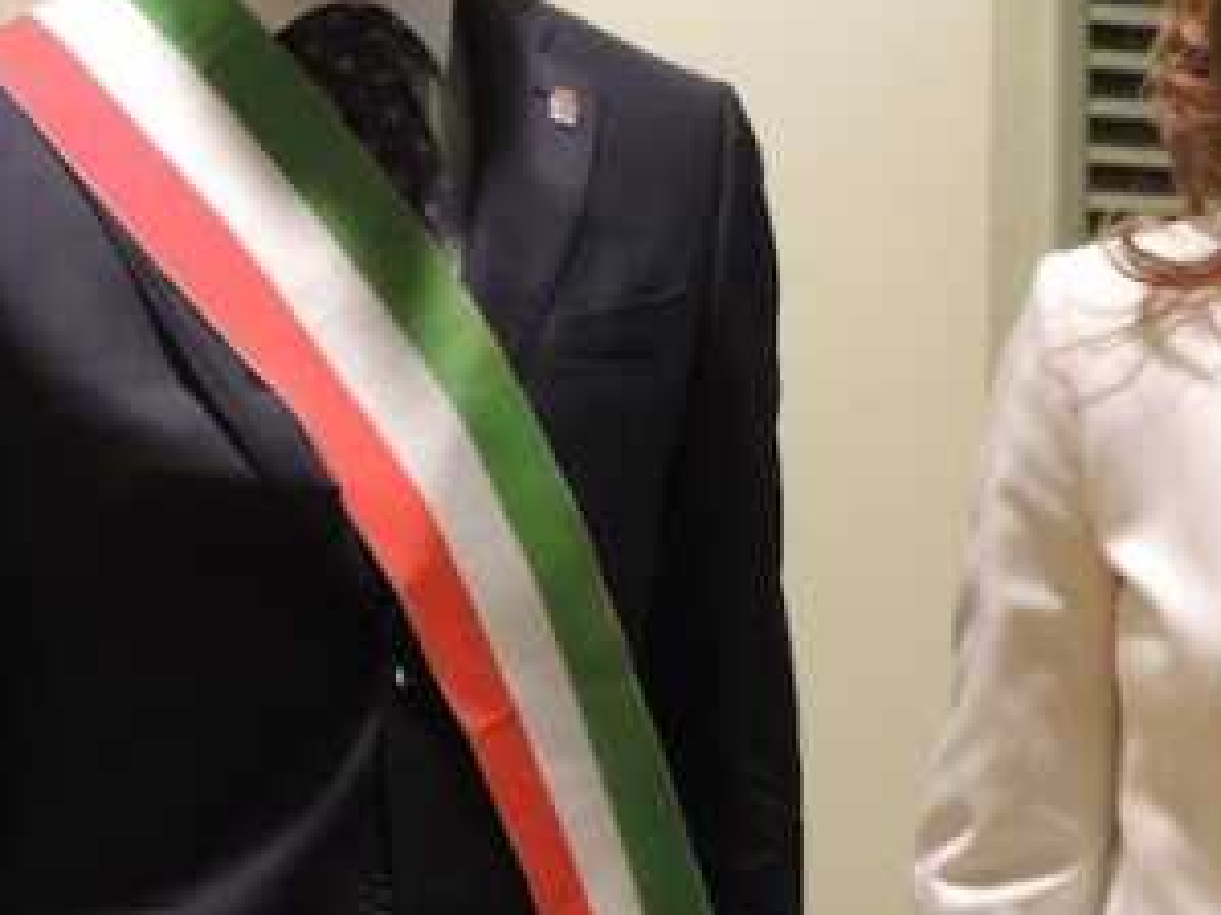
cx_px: 670
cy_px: 302
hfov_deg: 4.3
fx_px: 16430
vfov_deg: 3.2
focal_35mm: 466
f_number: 4
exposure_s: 1/25
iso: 400
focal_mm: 42.8
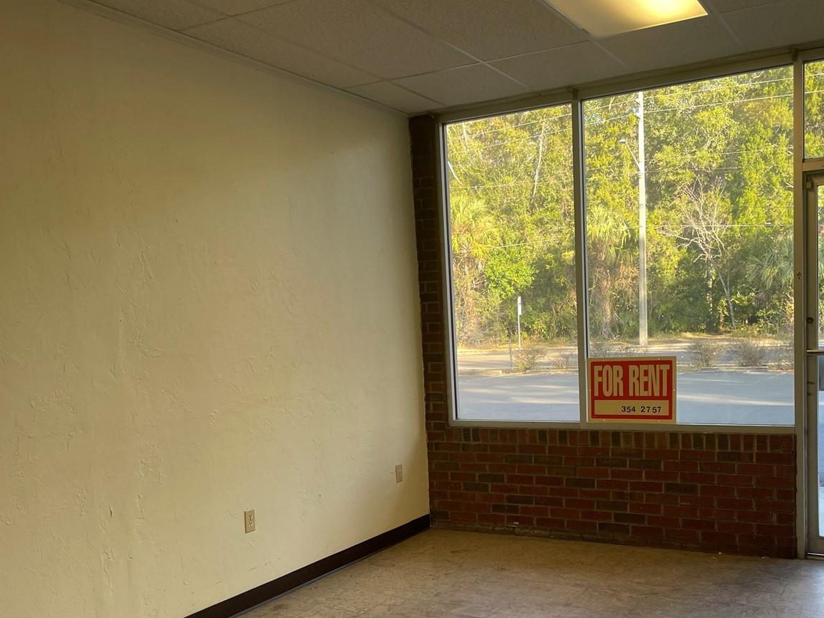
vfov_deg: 39.3
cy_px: 402
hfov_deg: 51.2
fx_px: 857
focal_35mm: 36
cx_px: 463
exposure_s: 1/120
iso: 64
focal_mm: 4.2
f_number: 1.6
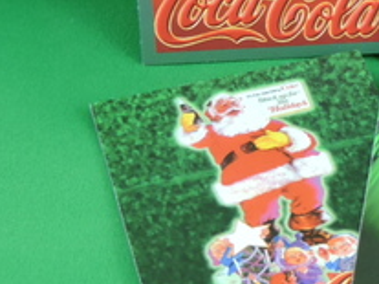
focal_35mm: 168
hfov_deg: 11.5
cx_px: 497
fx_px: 1838
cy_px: 36
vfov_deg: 8.8
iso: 800
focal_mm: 9.9
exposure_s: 1/125
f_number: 4
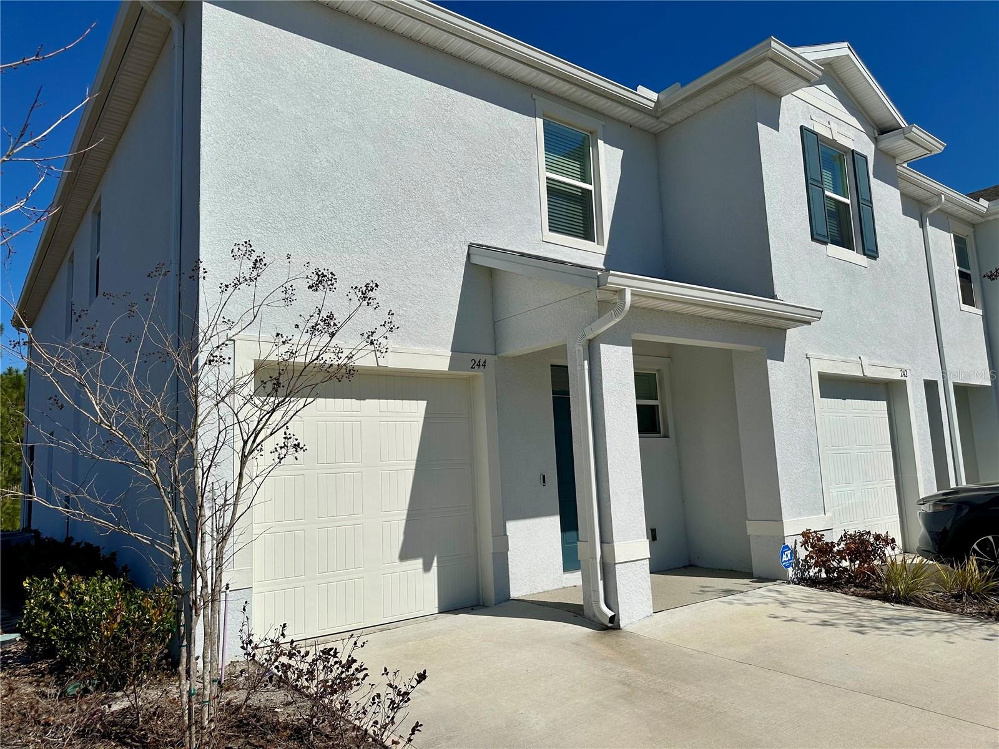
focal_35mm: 24
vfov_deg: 56.8
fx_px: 693
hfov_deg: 71.6
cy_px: 374
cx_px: 500
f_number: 1.78
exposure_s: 1/15625
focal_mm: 6.86
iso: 80
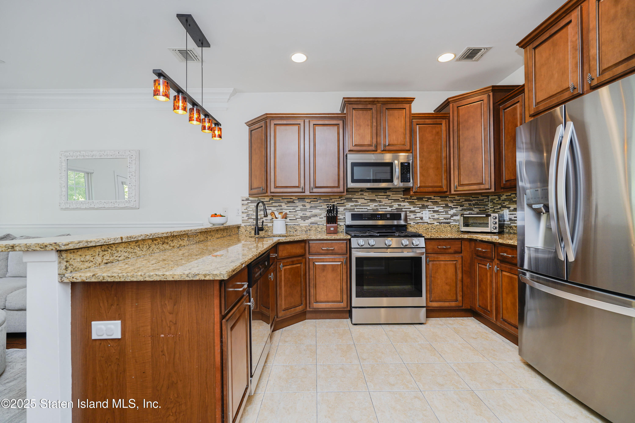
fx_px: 282
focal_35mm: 16
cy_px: 212
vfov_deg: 73.7
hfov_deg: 96.7
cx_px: 318
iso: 160
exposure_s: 1/30
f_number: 4
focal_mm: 16
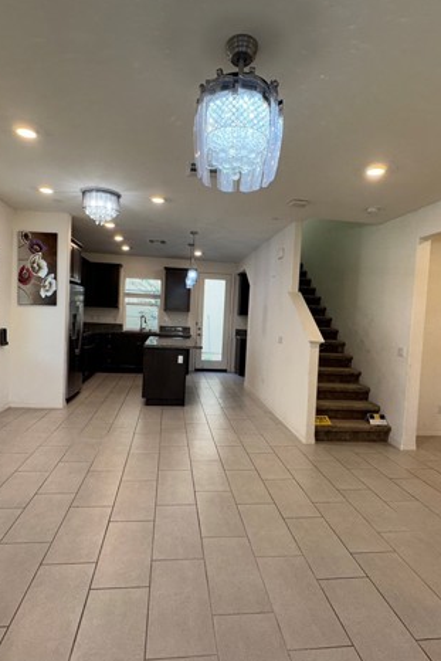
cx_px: 217
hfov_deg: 62.0
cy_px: 330
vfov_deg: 84.0
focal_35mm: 20
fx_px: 367
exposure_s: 1/120
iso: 200
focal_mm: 2.22
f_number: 2.2
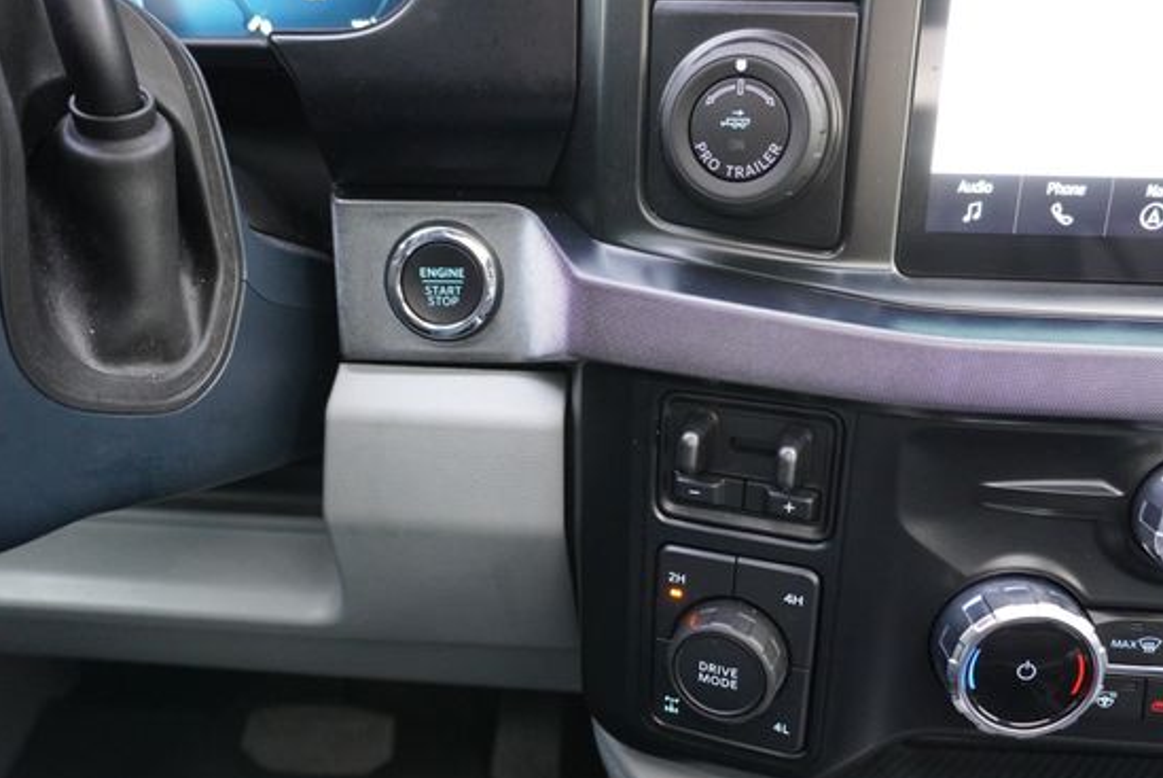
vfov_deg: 46.4
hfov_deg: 65.4
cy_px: 415
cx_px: 606
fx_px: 905
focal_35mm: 28
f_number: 3.5
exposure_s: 1/60
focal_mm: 16
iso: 3200
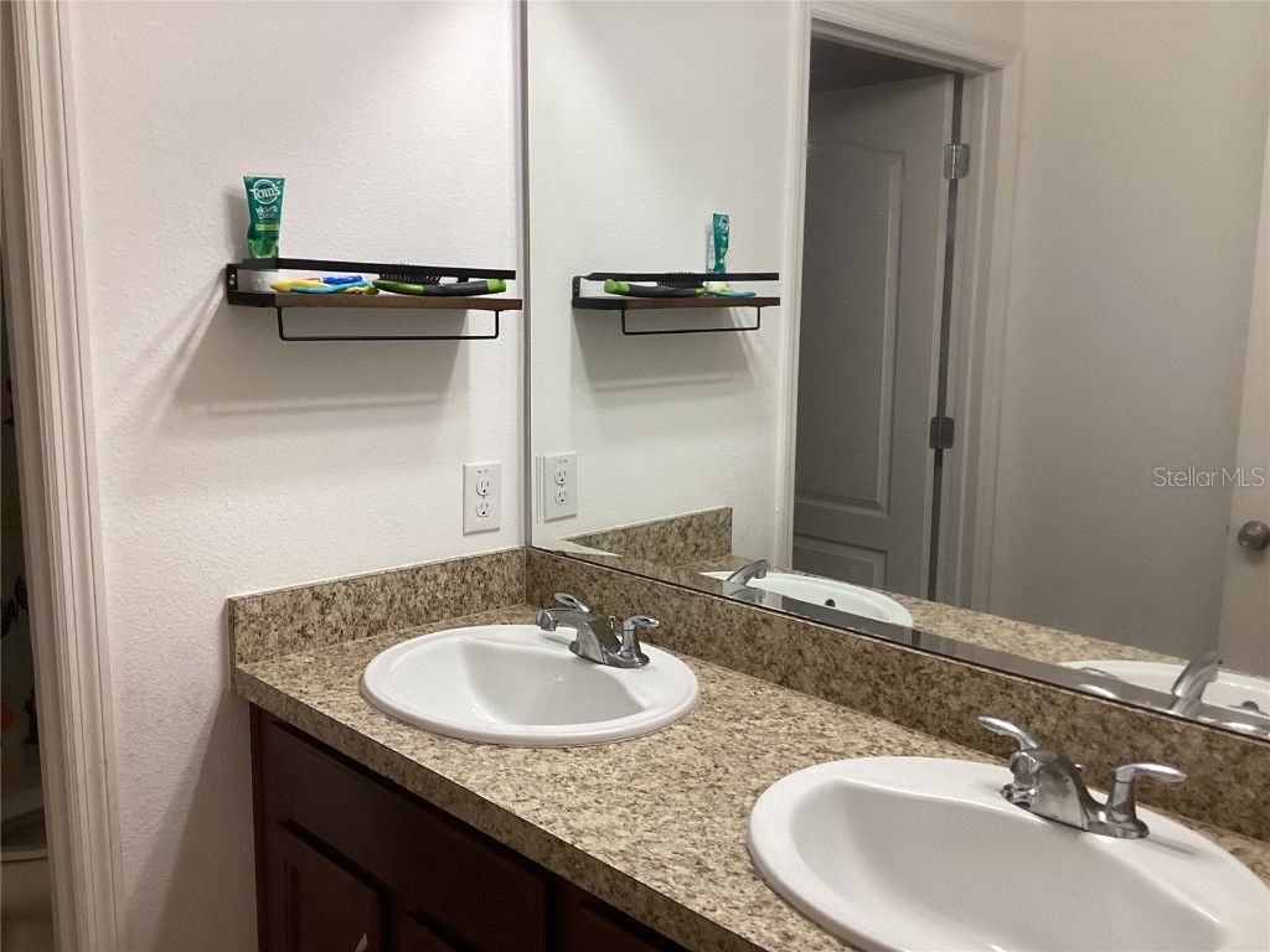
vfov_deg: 45.4
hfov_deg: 58.4
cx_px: 635
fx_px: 1137
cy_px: 476
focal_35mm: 31
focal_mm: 3.3
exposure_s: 1/60
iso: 125
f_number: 2.4
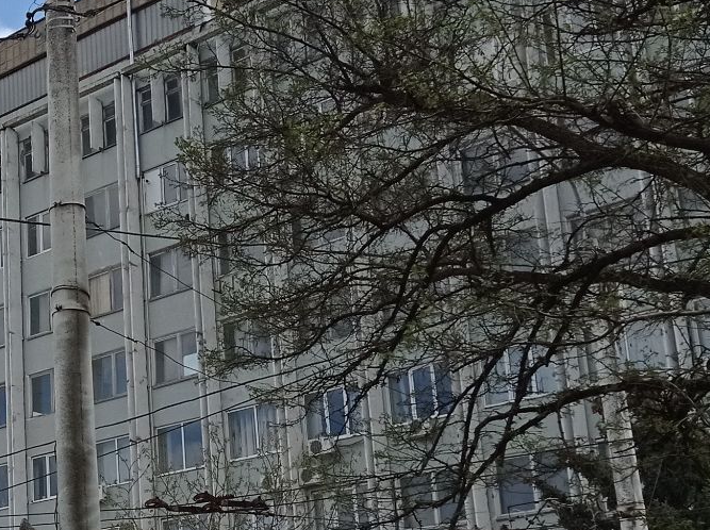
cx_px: -184
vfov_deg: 17.1
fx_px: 1761
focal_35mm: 86
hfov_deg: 20.9
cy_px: 373
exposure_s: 1/3984
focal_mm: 4.74
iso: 105
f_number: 1.79
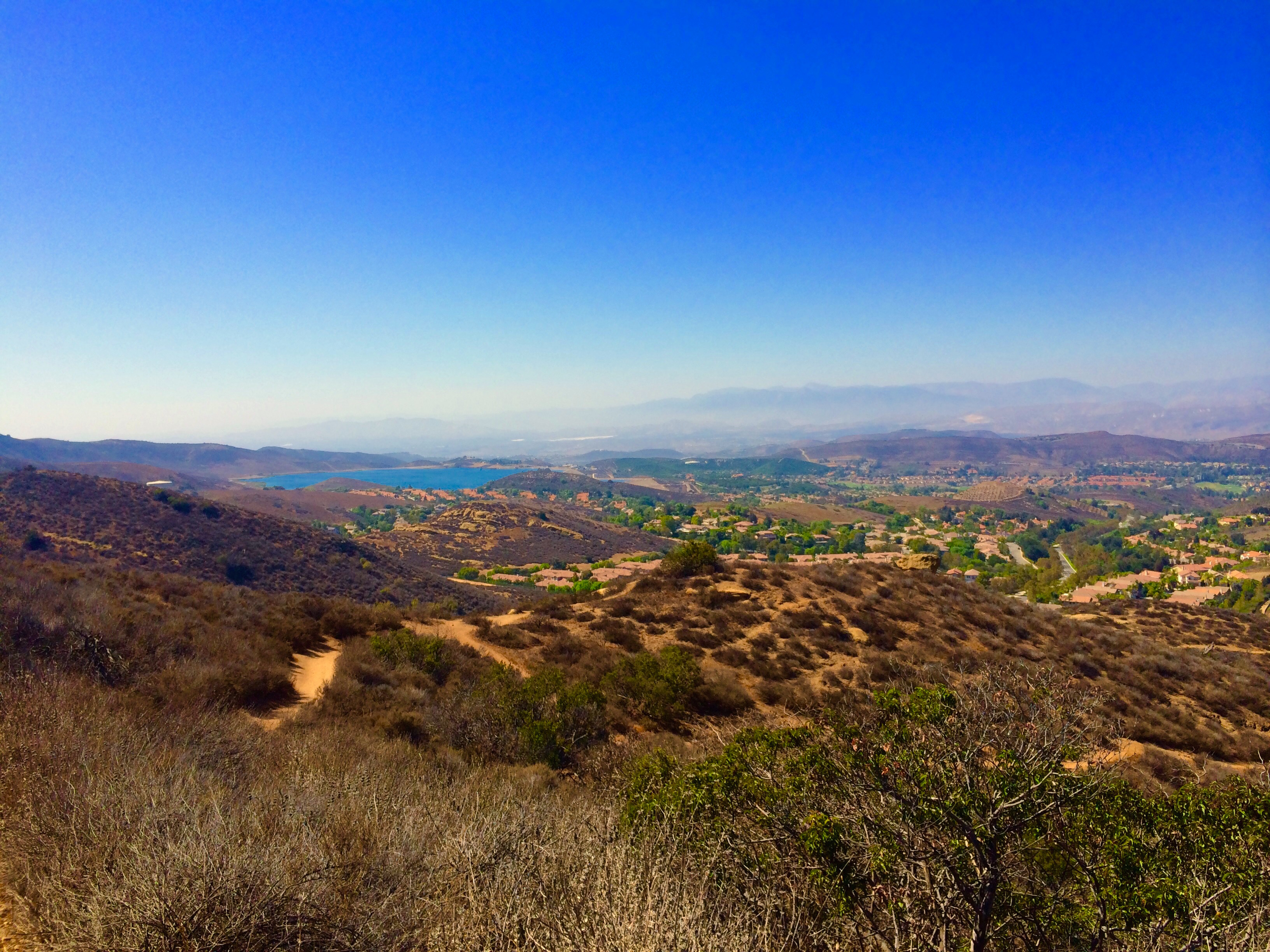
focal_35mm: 30
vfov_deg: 46.8
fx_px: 1101
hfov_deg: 60.0
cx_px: 635
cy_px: 476
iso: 40
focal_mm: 4.12
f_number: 2.2
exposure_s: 1/2283
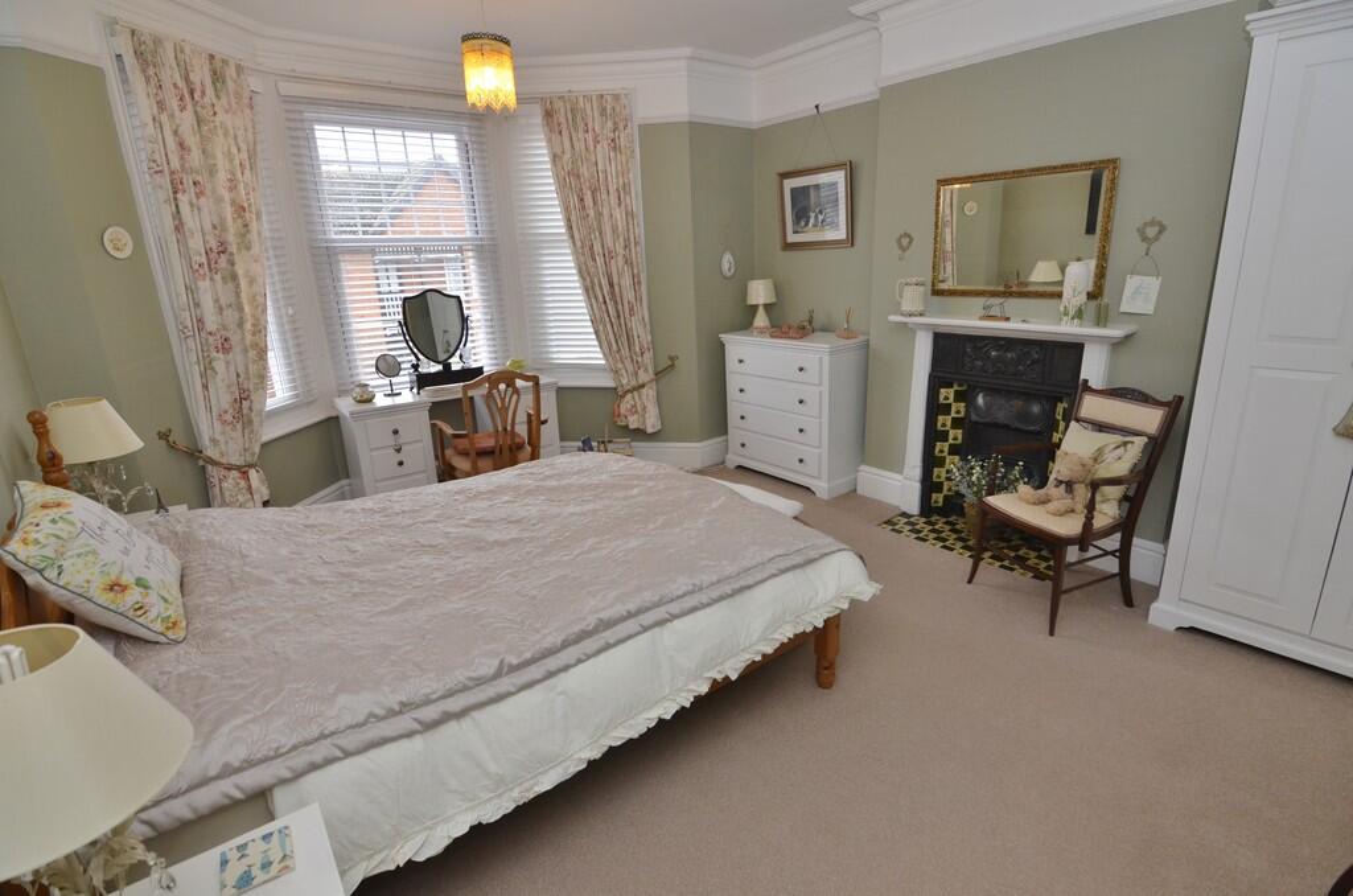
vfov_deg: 71.8
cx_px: 676
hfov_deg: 95.1
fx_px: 619
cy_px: 448
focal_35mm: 16
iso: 800
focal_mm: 11
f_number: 5
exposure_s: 1/60
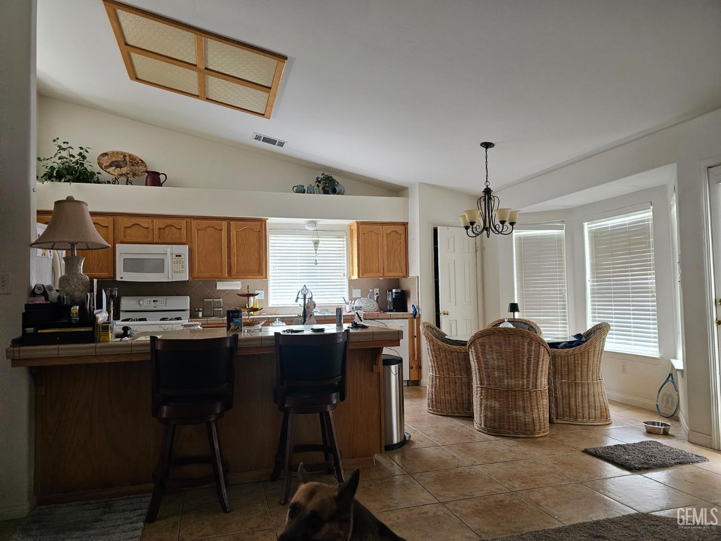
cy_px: 270
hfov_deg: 73.9
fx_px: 479
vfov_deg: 58.9
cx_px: 360
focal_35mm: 23
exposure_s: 1/120
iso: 640
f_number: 1.7
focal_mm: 6.3
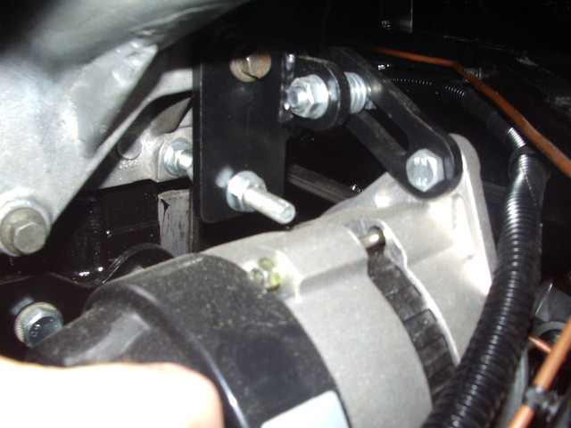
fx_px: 627
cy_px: 214
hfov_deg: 49.0
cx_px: 286
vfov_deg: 37.7
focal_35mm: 38
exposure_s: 1/40
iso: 100
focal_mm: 5.8
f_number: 4.3
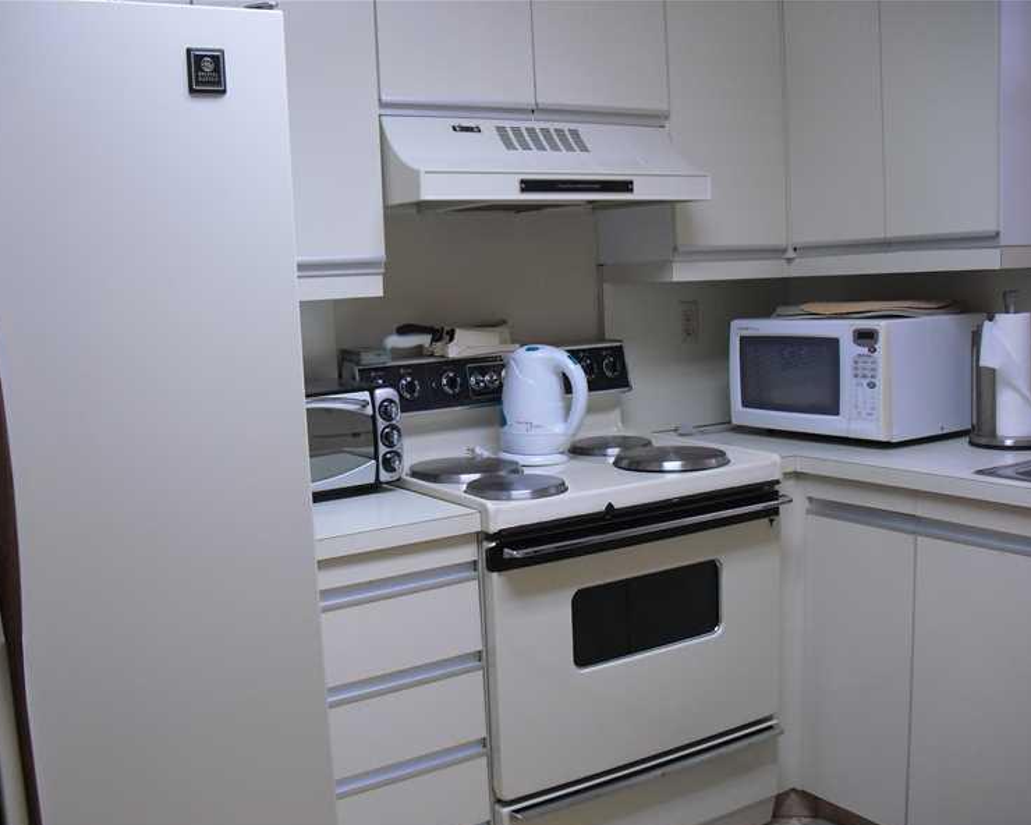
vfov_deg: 39.2
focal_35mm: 38
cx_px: 503
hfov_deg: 47.9
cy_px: 417
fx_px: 1160
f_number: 3.1
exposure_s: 1/80
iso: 200
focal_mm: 6.3
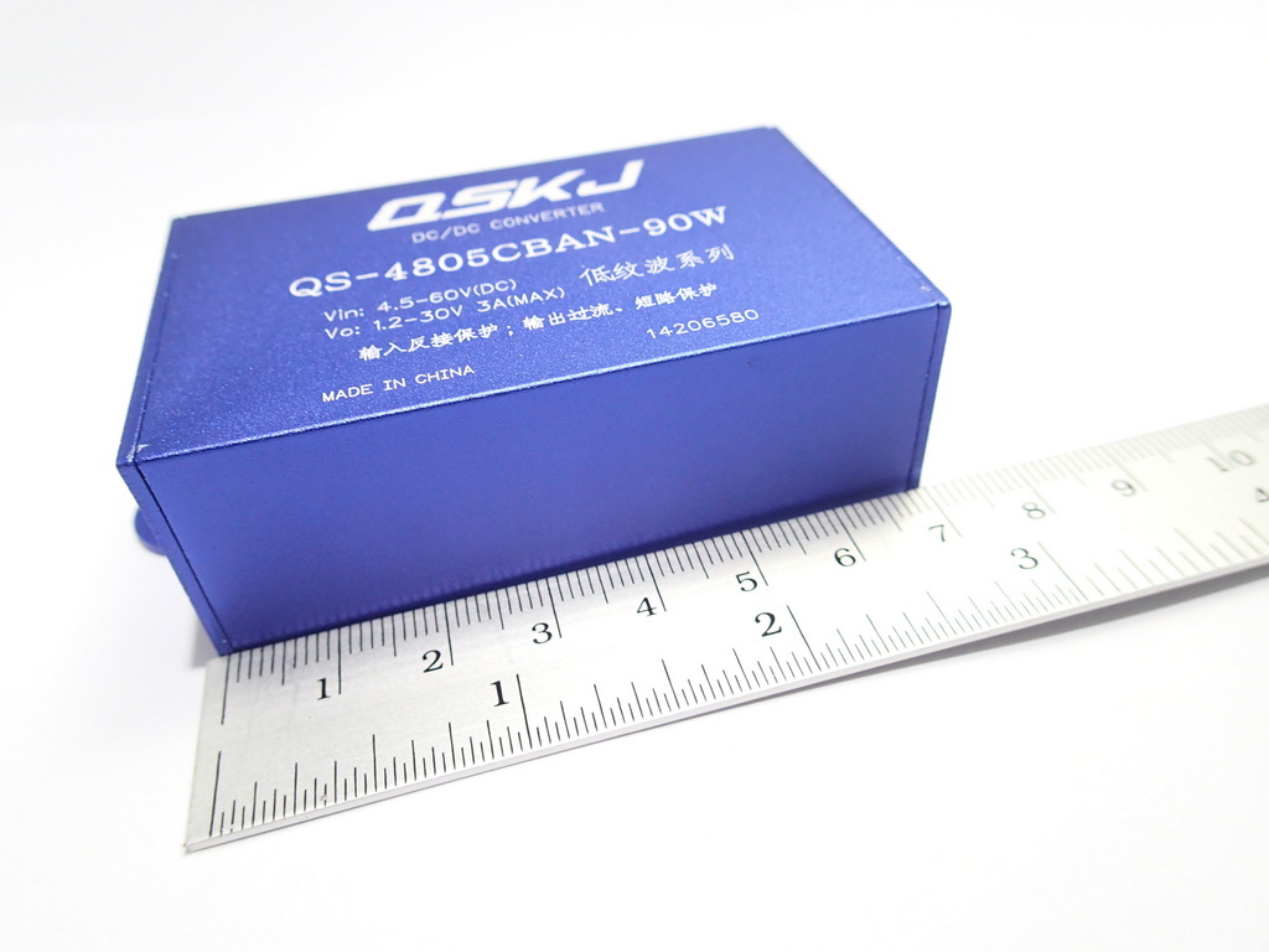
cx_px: 634
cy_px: 476
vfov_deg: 54.9
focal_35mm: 25
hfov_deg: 69.4
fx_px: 916
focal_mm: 4.5
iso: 320
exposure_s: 1/30
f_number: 2.8
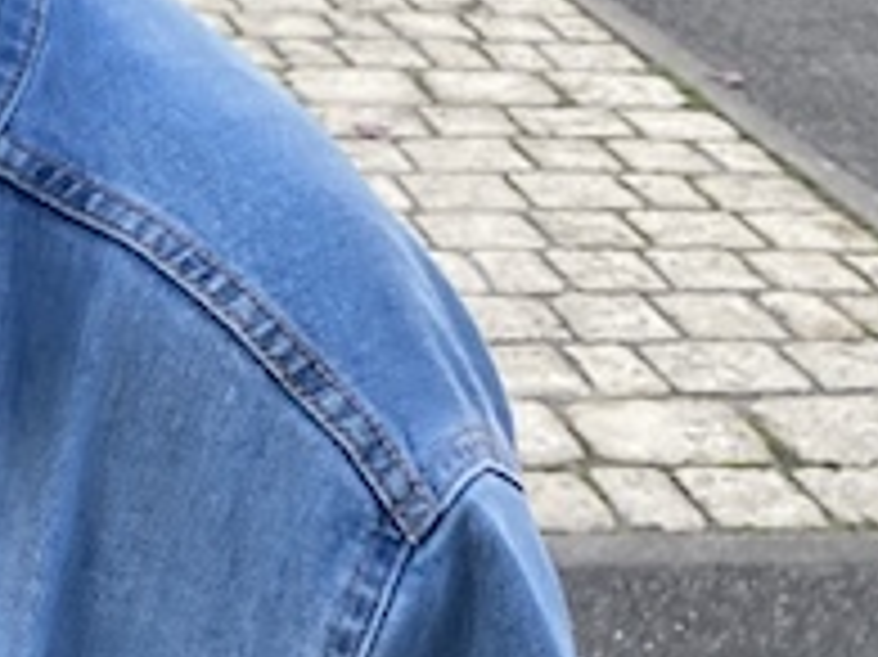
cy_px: -342
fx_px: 2915
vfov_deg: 12.2
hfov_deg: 16.0
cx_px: -360
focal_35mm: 115
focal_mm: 3.99
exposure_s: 1/121
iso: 32
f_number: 1.8
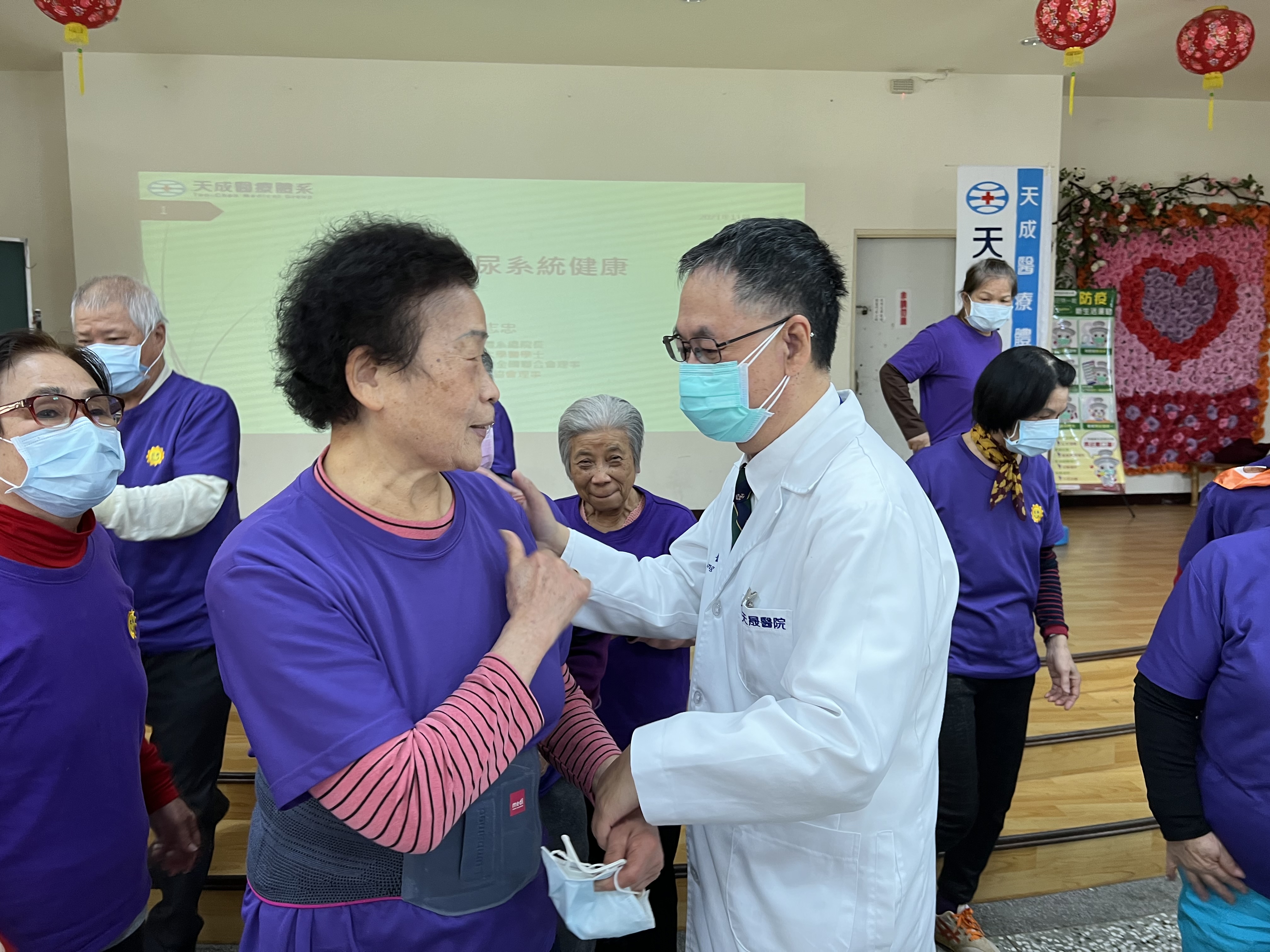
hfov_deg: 67.3
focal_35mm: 26
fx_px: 954
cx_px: 635
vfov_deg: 53.1
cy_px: 476
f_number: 1.5
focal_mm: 5.7
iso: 100
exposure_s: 1/60
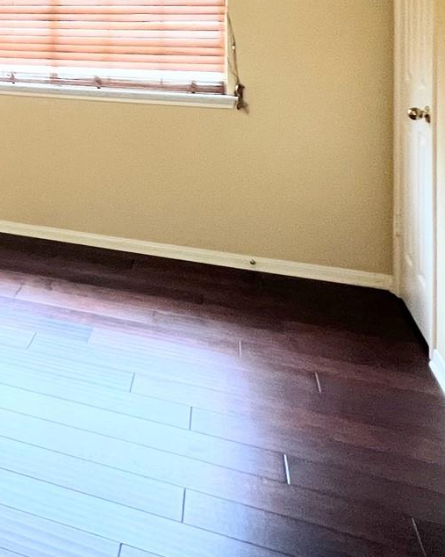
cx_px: -137
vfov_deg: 39.7
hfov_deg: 29.3
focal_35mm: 41
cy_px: 6
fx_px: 675
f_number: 1.8
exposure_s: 1/60
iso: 320
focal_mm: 1.57
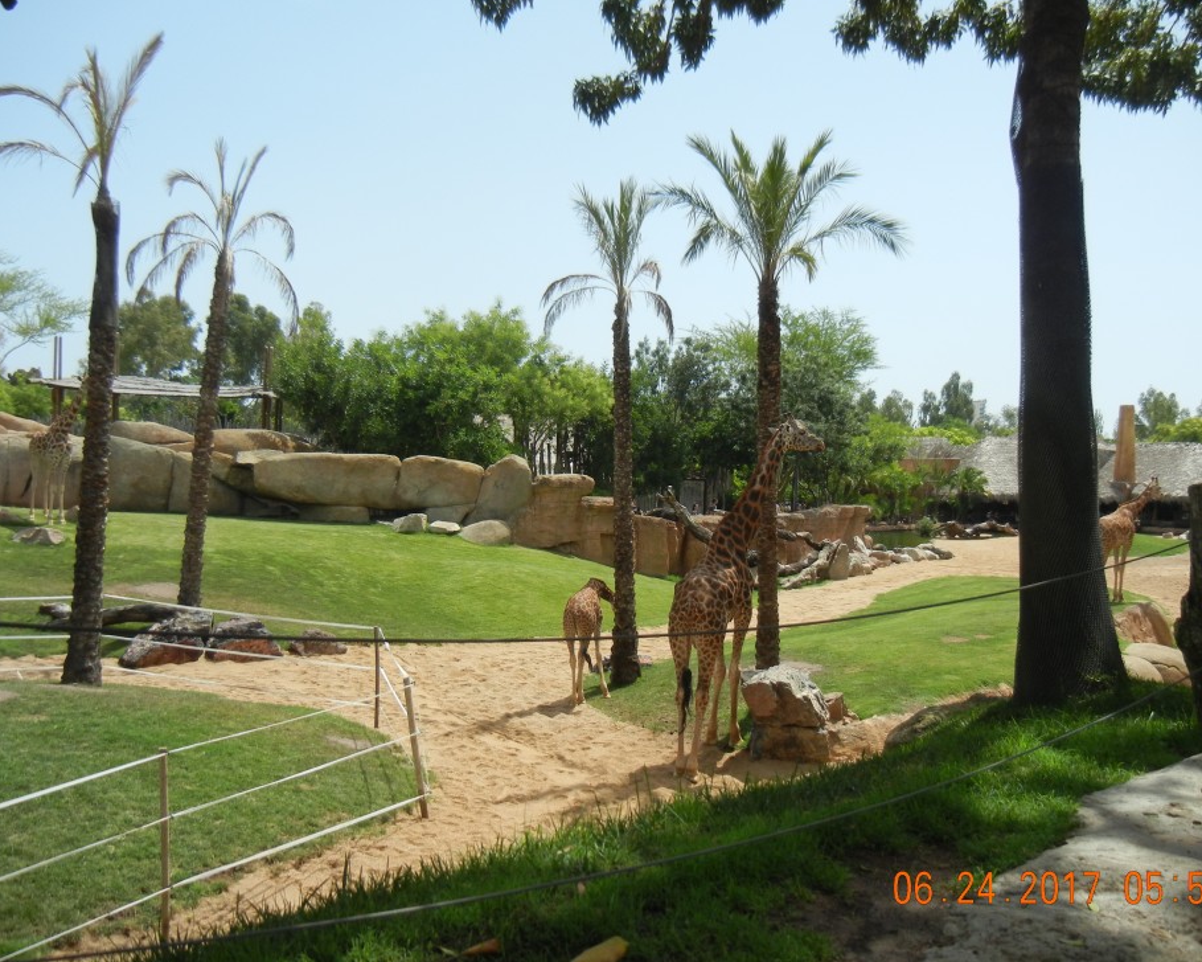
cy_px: 486
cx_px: 632
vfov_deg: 44.5
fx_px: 1174
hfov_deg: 54.2
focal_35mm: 33
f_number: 7
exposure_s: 1/400
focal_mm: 5.4
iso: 160
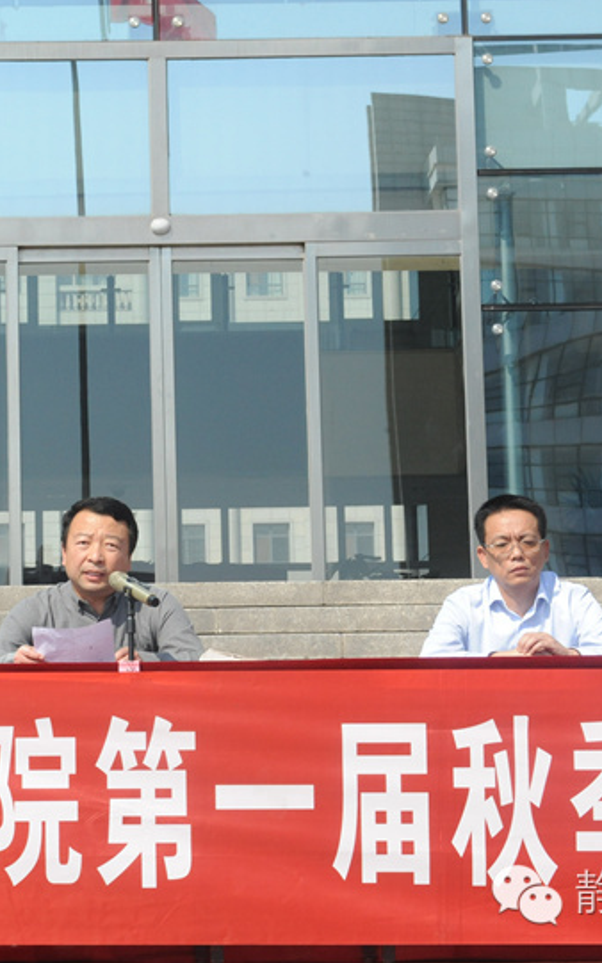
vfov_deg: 19.3
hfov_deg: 12.0
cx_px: 85
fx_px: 2836
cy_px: 483
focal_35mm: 108
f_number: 18
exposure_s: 1/1250
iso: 2000
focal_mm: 70
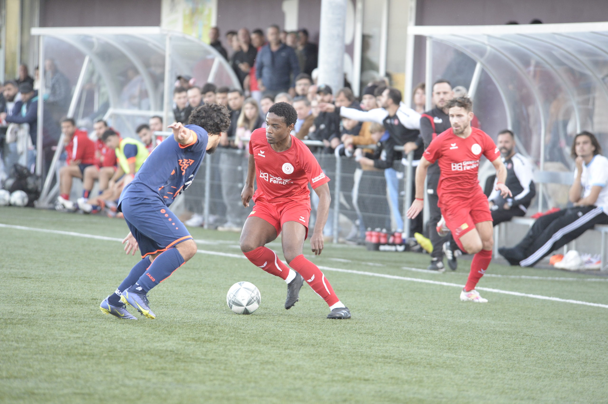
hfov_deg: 6.9
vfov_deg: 4.6
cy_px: 202
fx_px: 5061
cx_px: 304
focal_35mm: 300
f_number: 5.3
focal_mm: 300
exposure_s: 1/640
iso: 3600
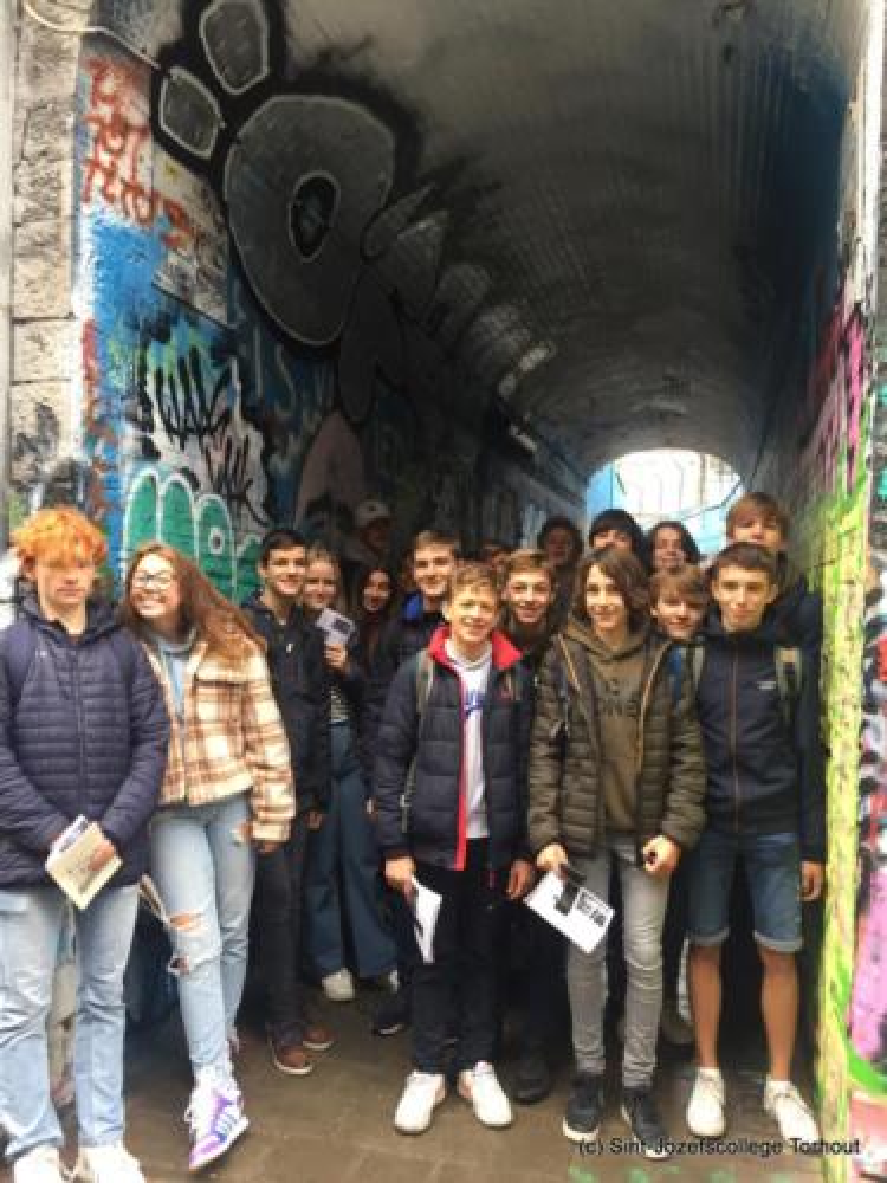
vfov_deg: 61.7
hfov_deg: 48.2
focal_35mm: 29
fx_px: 991
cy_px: 592
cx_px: 444
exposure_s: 1/33
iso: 32
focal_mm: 4.15
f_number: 2.2
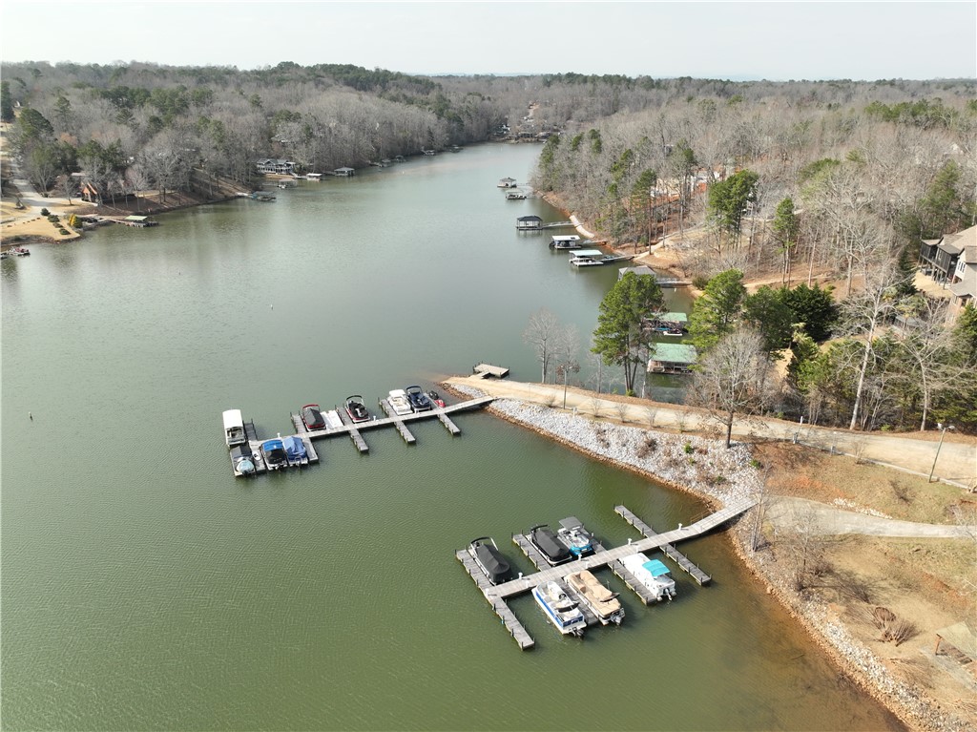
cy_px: 366
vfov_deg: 56.8
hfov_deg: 71.6
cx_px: 488
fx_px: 677
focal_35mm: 24
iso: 170
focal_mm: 12.29
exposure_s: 1/160
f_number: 2.8
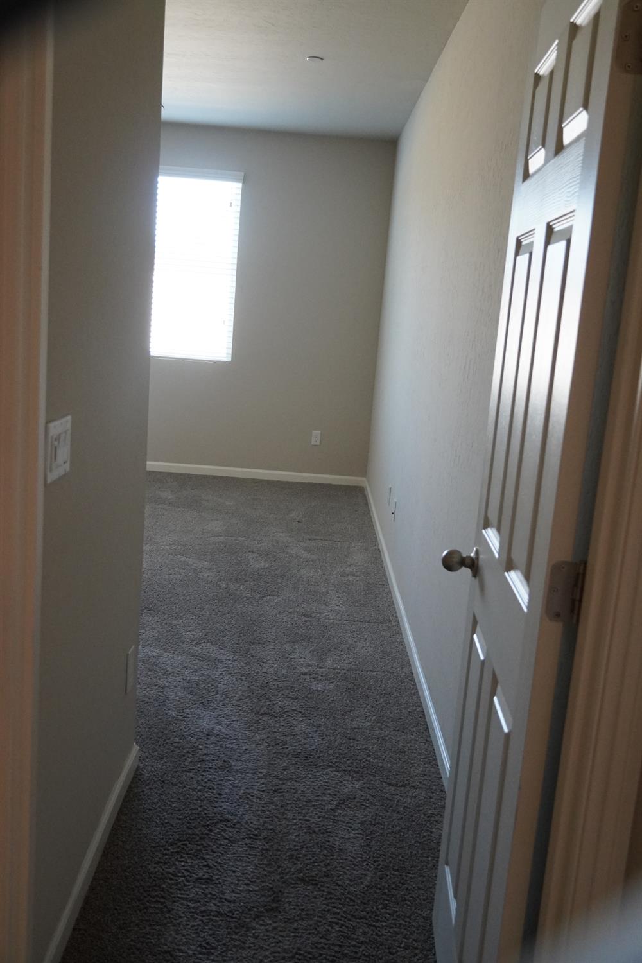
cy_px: 482
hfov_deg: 38.4
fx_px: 923
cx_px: 321
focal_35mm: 34
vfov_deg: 55.1
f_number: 4
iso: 3200
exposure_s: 1/160
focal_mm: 23
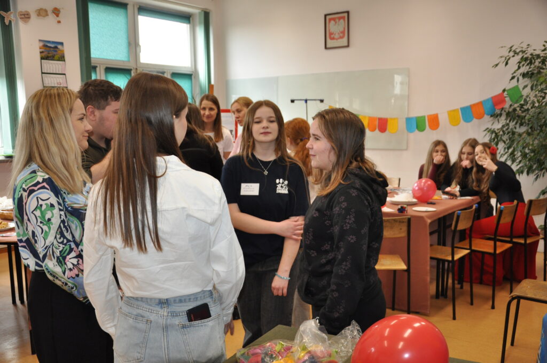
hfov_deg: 53.2
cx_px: 274
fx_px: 546
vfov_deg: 36.8
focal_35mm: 36
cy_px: 182
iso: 800
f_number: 3.8
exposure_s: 1/100
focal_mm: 24
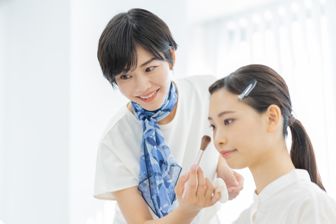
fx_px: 793
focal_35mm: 85
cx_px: 168
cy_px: 112
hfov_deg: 23.9
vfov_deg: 16.1
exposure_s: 1/250
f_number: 2.5
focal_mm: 85
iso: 800
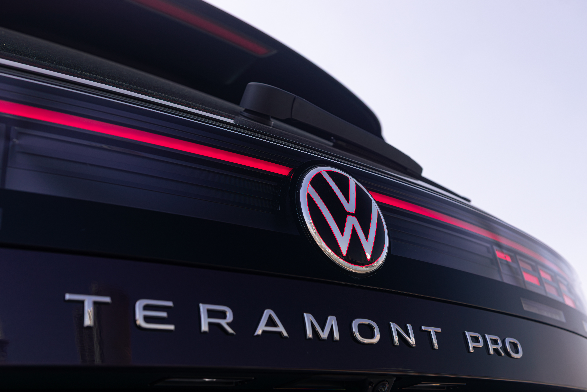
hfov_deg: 46.4
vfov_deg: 31.9
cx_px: 294
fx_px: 685
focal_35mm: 42
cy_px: 196
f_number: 5.6
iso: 100
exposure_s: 1/400
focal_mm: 42
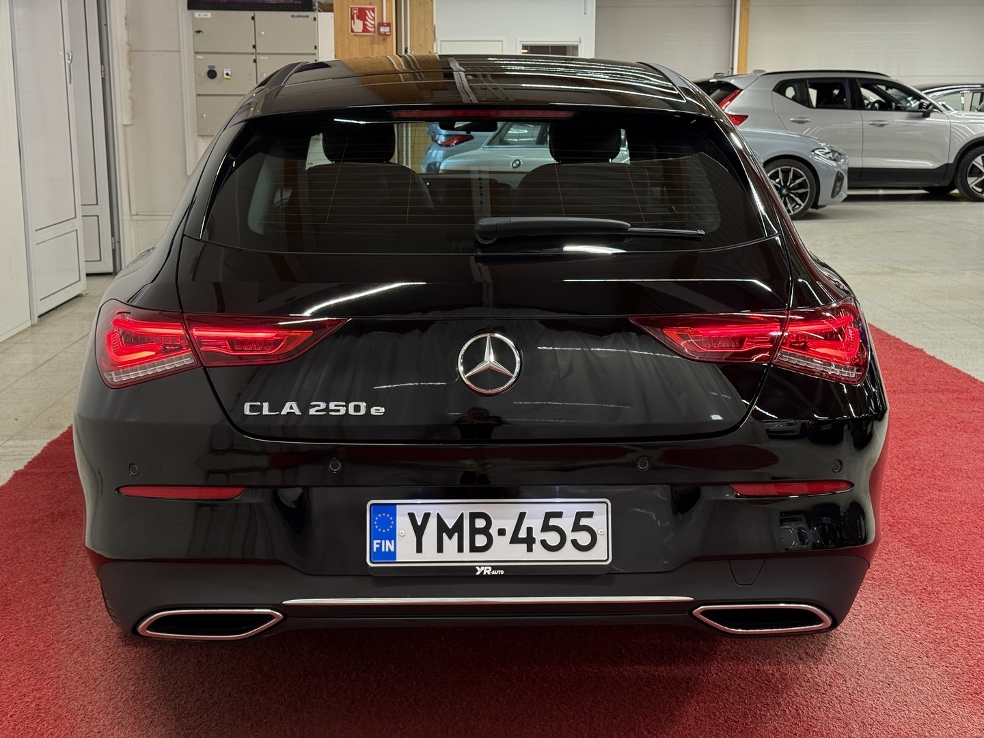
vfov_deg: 30.3
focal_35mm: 48
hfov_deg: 39.7
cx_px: 492
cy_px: 369
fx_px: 1364
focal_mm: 6.76
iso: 200
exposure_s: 1/120
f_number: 1.78
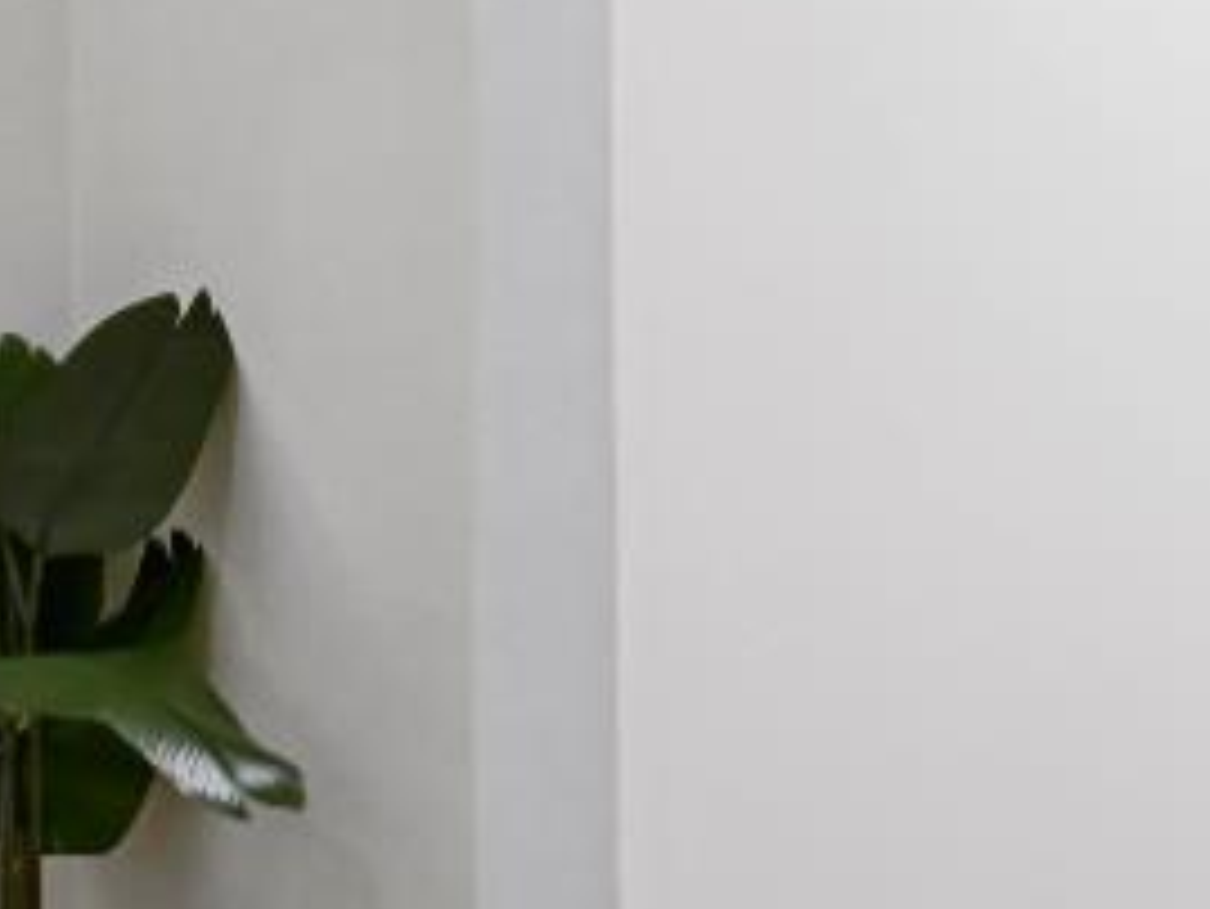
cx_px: -1498
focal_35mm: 75
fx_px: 2623
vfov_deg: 19.6
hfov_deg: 16.2
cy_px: 387
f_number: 9
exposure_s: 1/6
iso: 1600
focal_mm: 14
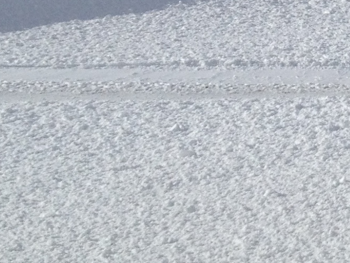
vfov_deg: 8.3
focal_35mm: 172
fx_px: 1739
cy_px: -205
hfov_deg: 11.1
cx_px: 508
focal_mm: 4.28
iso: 50
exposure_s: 1/6944
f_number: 2.4
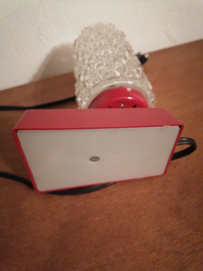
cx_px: 102
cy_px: 136
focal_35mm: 27
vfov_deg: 65.3
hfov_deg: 51.4
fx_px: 211
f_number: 1.8
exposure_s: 1/20
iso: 1425
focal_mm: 5.3
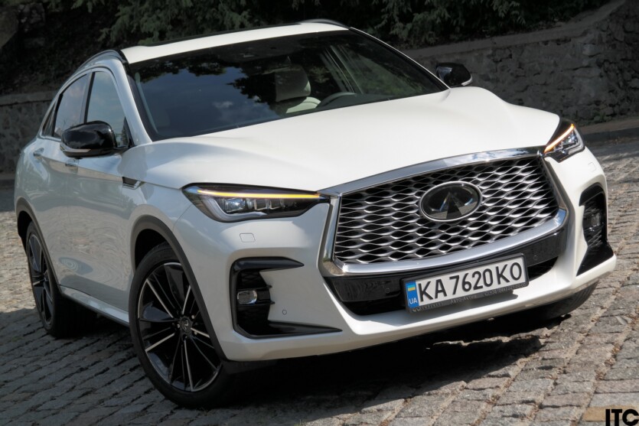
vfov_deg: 16.3
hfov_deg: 24.2
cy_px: 213
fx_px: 1491
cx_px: 320
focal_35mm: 84
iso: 200
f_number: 7.1
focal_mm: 55
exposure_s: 1/320
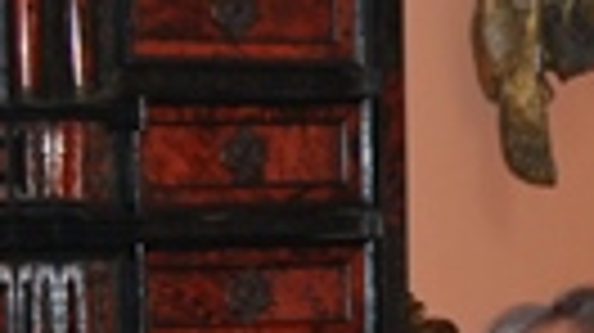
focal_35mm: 299
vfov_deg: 4.0
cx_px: 770
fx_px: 4706
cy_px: 414
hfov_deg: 7.2
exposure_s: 1/60
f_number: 5.3
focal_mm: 42
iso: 500
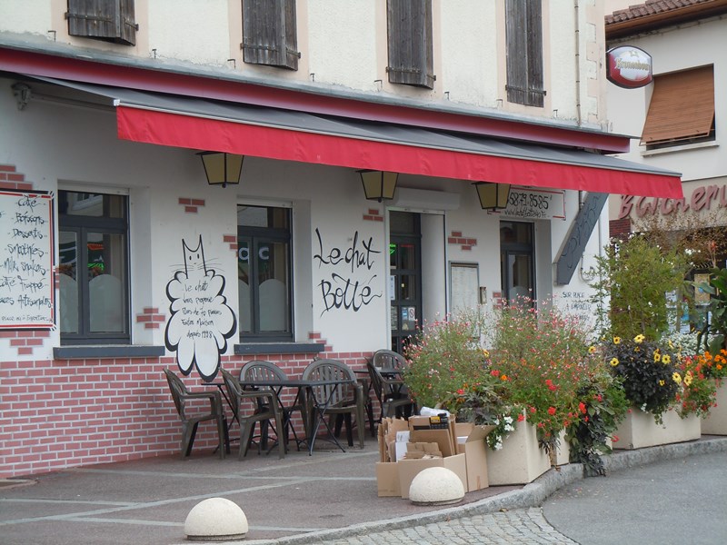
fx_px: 2142
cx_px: 364
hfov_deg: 19.3
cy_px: 272
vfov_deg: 14.5
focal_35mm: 102
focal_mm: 18.3
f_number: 4.5
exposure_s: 1/160
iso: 100
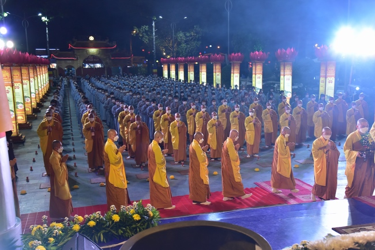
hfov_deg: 48.4
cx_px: 188
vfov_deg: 33.4
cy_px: 125
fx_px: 417
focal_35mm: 40
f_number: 5.6
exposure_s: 1/60
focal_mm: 40
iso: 2000
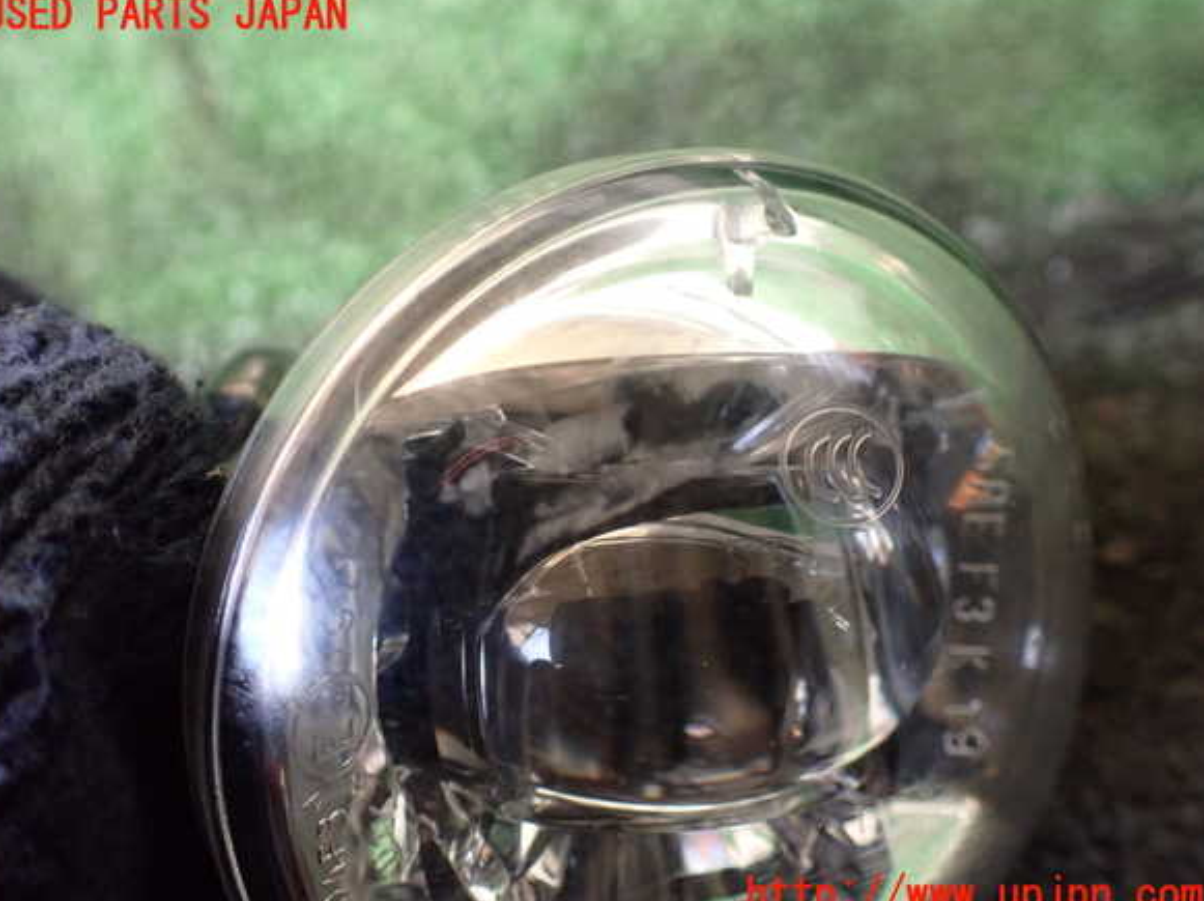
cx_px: 593
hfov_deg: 58.4
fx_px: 1078
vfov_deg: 45.4
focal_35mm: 31
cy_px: 456
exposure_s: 1/100
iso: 800
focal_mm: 5.4
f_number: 2.3
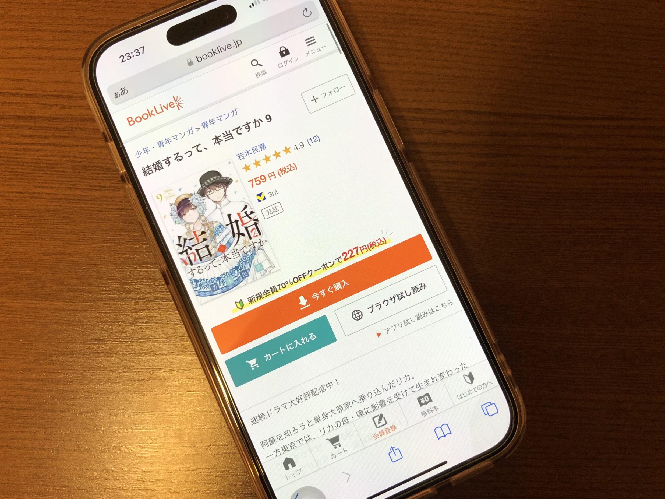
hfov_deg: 61.6
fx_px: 557
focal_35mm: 29
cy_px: 256
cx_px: 322
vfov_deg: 48.2
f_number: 1.8
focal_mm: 3.99
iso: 40
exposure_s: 1/25
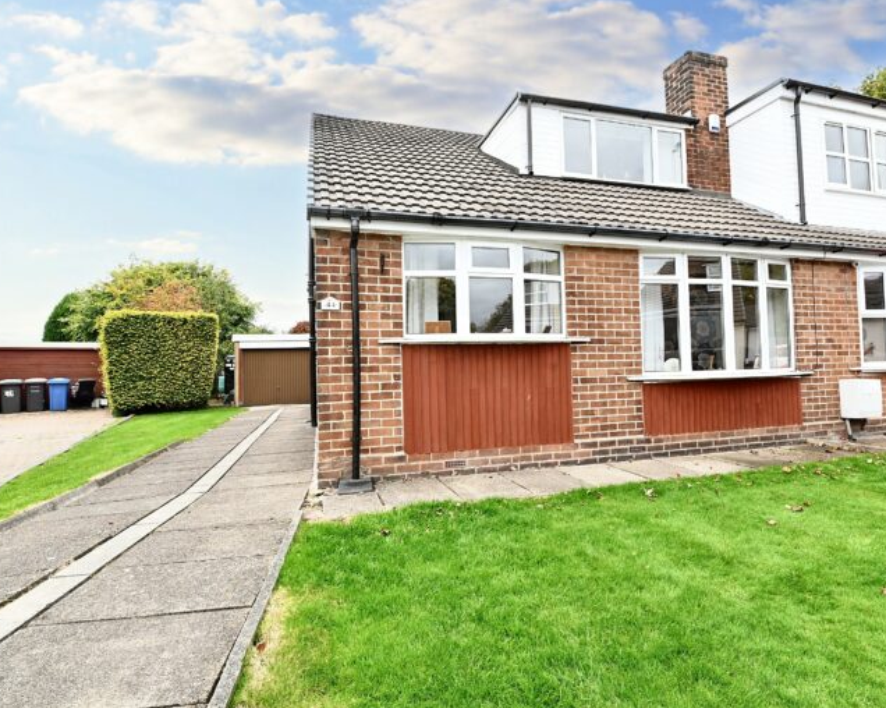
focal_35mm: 17
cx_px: 447
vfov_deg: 76.9
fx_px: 446
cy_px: 353
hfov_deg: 89.7
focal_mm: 15
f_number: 10
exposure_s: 1/200
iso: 2000
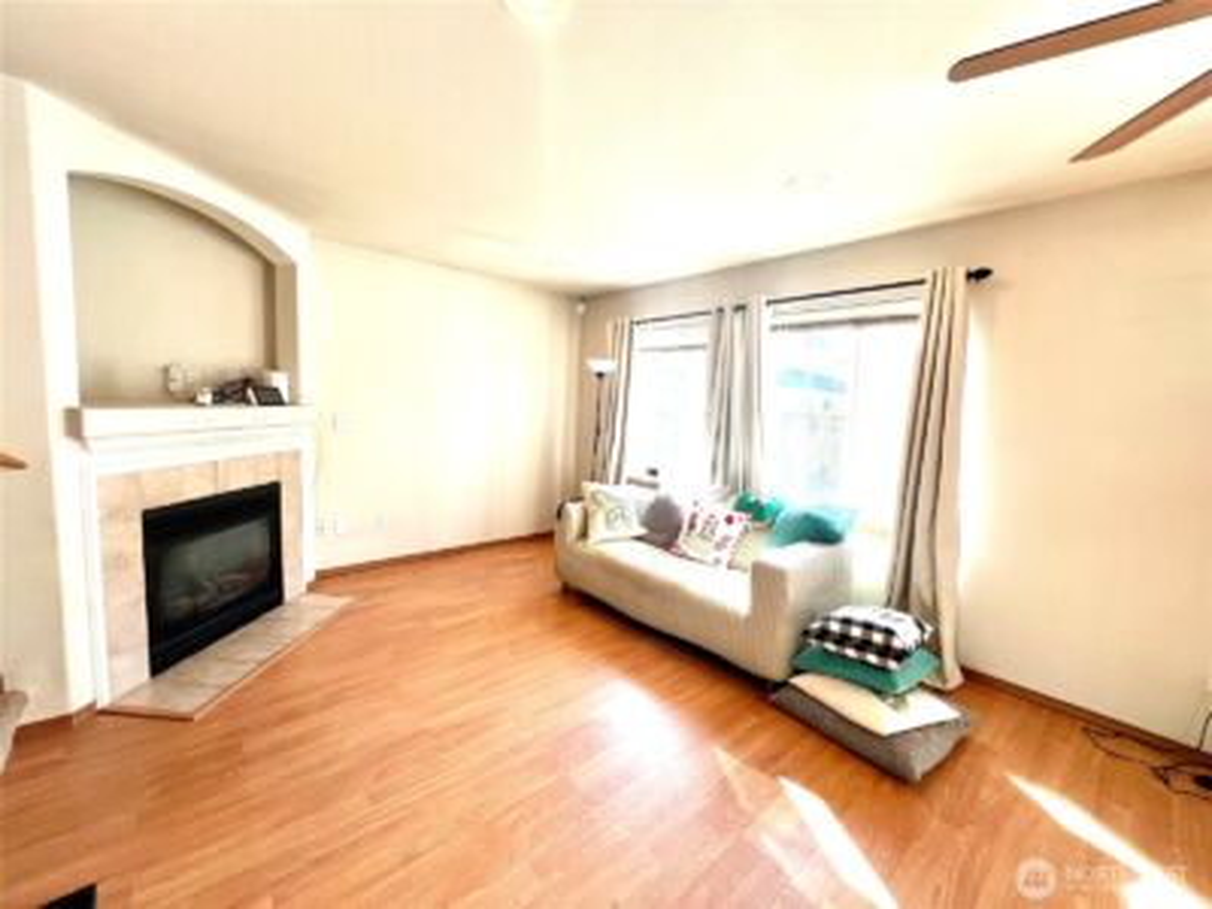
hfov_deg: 106.2
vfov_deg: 89.9
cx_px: 606
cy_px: 454
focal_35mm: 13
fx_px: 455
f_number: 1.8
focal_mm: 1.57
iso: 32
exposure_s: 1/120
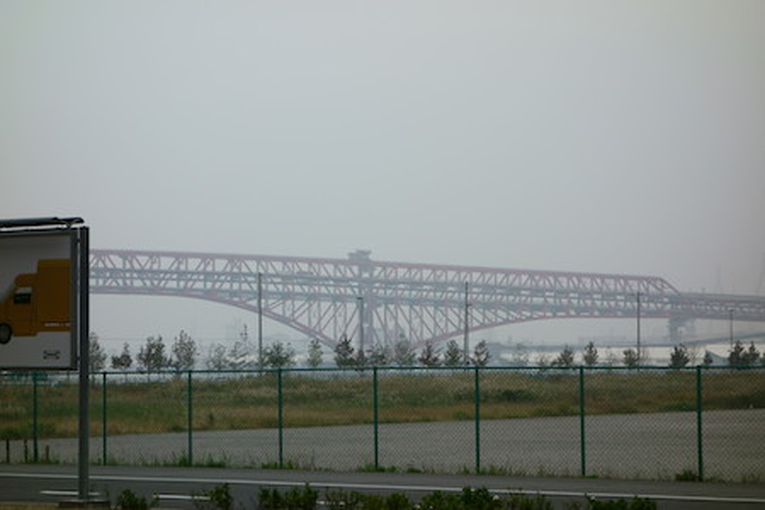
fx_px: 2125
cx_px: 382
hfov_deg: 20.4
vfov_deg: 13.7
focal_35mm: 100
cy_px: 255
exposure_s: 1/400
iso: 125
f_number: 4.9
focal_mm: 37.1
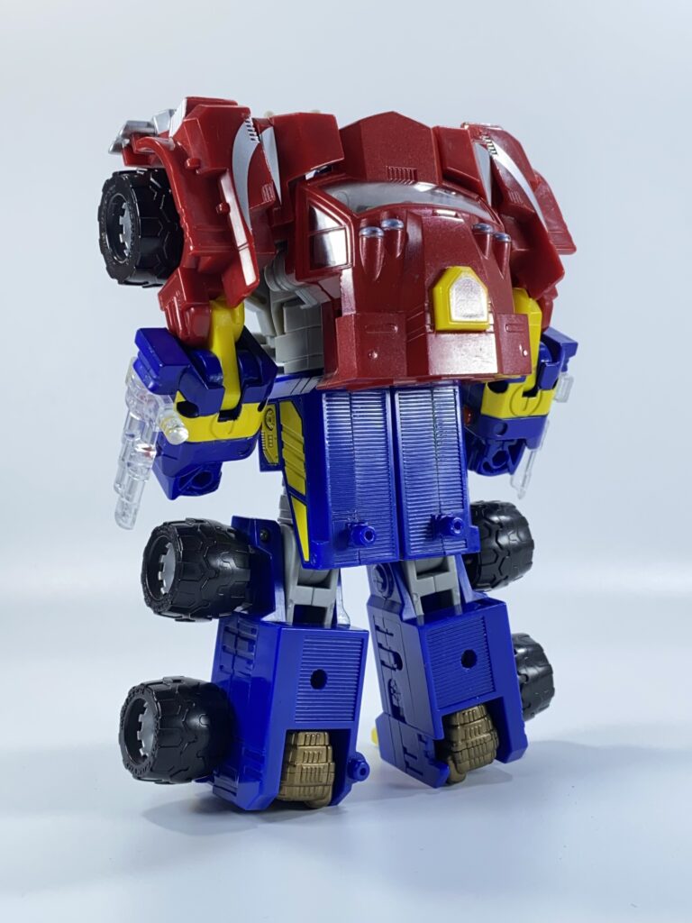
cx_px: 346
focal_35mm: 46
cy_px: 462
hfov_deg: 31.5
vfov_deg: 41.2
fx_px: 1226
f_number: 1.8
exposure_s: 1/121
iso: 50
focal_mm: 4.25
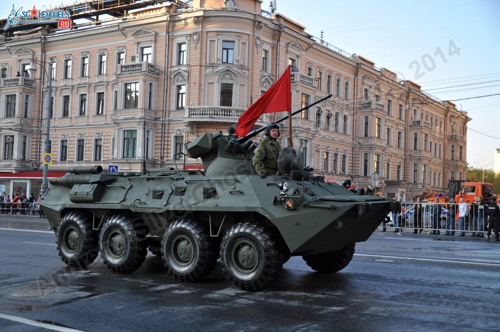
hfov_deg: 45.0
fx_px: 603
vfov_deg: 30.8
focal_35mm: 44
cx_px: 250
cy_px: 166
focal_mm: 29
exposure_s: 1/320
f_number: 2.8
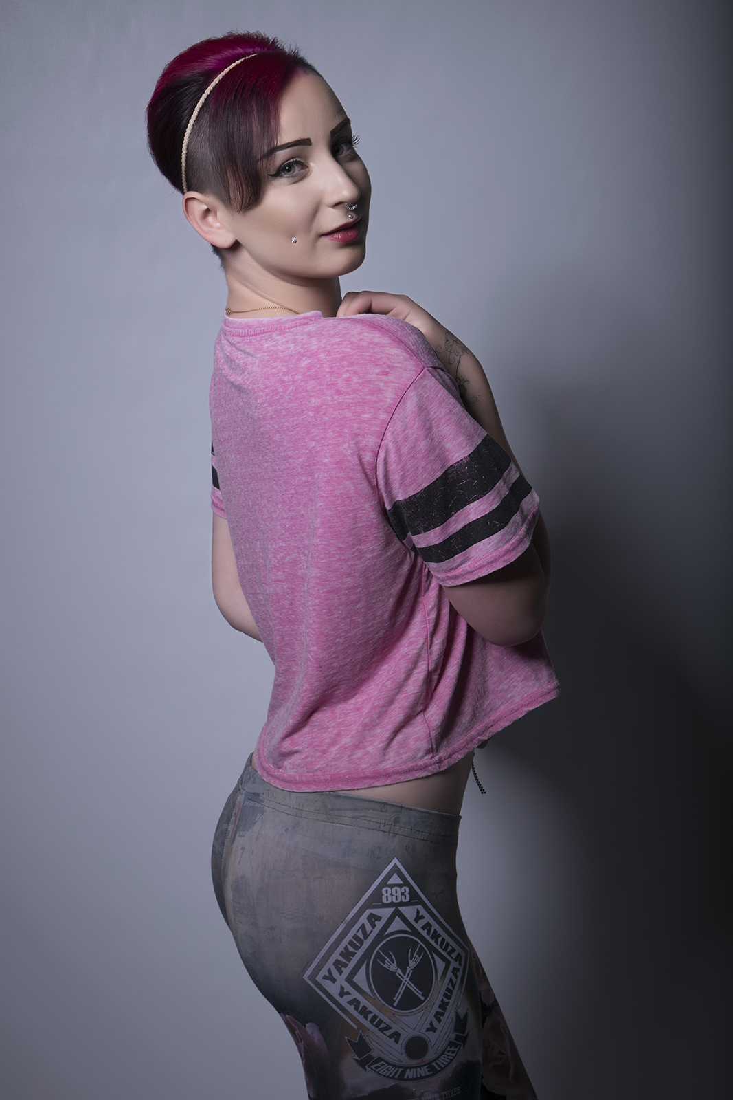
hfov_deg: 16.6
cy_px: 550
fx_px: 2519
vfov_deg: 24.6
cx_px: 366
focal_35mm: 82
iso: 100
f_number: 11
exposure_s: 1/200
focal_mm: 55
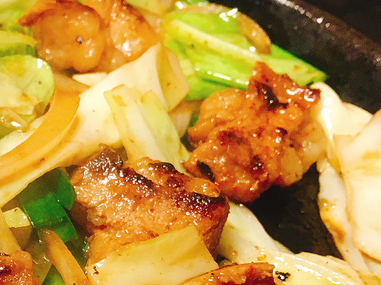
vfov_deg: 20.9
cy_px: 247
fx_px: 759
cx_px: 22
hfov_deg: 27.0
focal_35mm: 69
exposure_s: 1/20
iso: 200
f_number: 2.2
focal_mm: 4.15
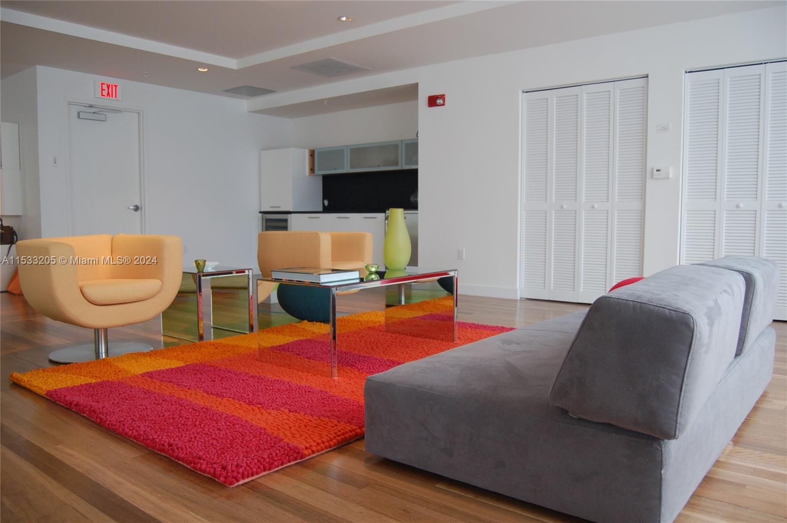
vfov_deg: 47.8
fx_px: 590
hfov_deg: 67.4
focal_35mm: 27
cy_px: 262
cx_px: 394
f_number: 4
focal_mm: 18
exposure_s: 1/60
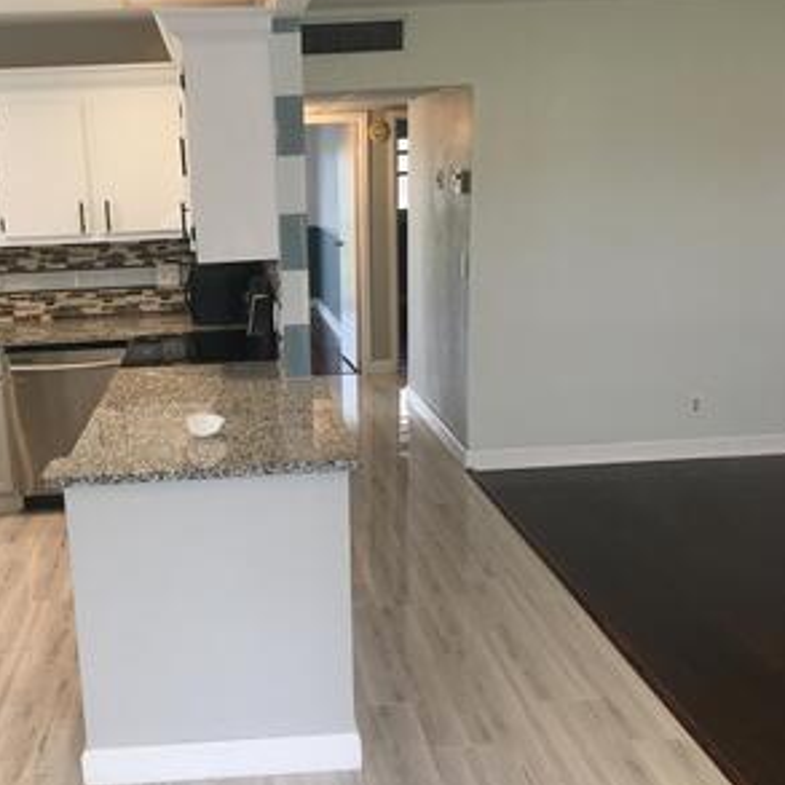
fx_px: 898
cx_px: 268
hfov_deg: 46.5
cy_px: 391
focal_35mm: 35
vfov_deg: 47.2
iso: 40
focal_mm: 4.15
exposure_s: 1/30
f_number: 2.2
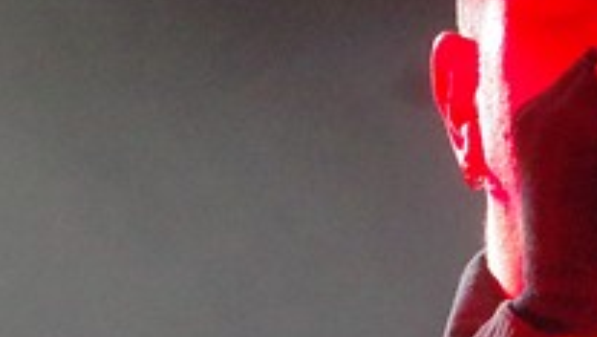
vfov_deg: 3.0
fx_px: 6482
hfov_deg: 5.2
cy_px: 196
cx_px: 1012
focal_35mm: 409
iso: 6400
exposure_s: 1/250
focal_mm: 60
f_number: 7.1
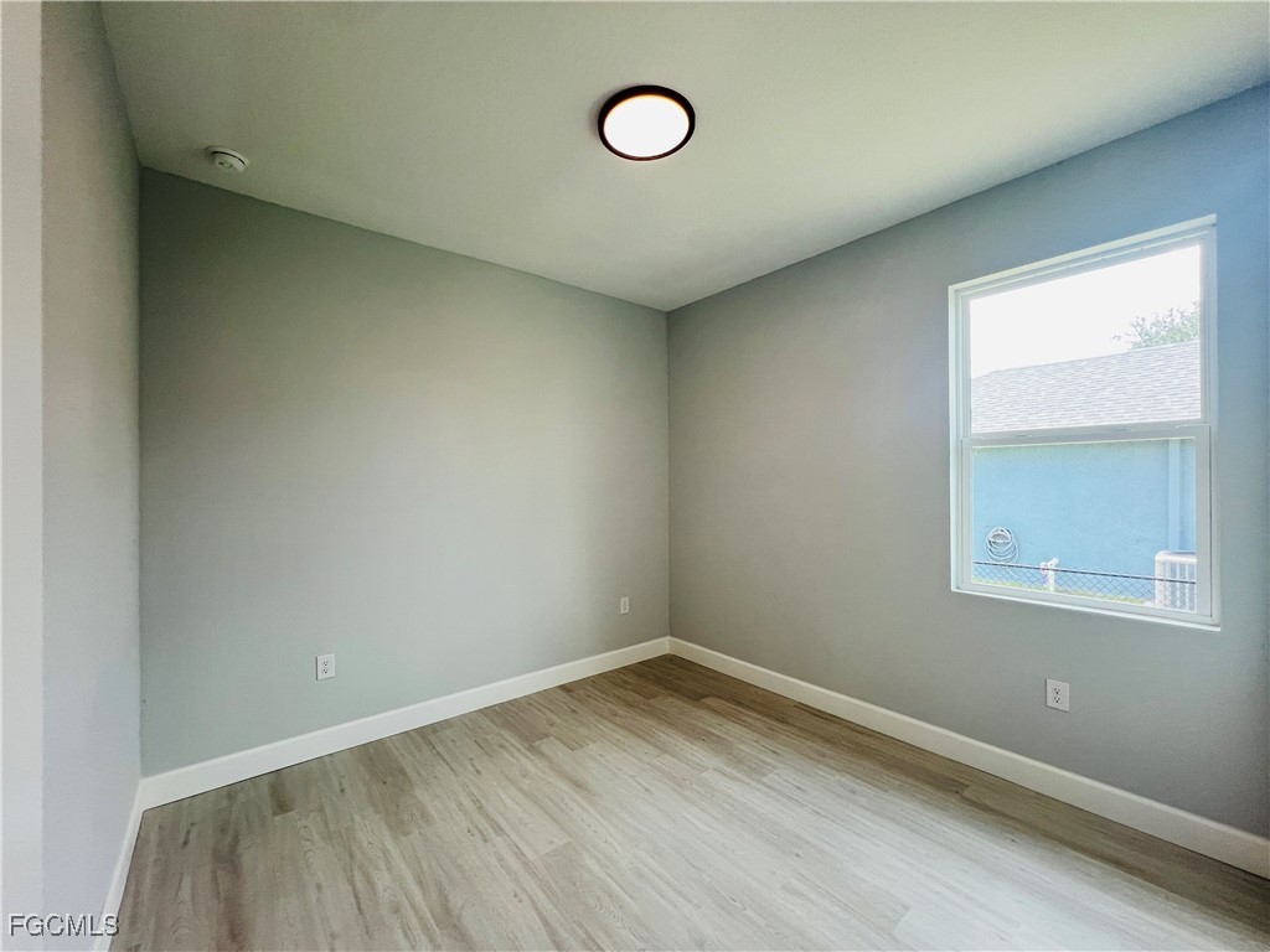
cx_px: 635
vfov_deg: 89.9
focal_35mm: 13
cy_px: 476
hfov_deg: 106.2
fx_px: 477
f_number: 1.8
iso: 64
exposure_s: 1/120
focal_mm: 1.57
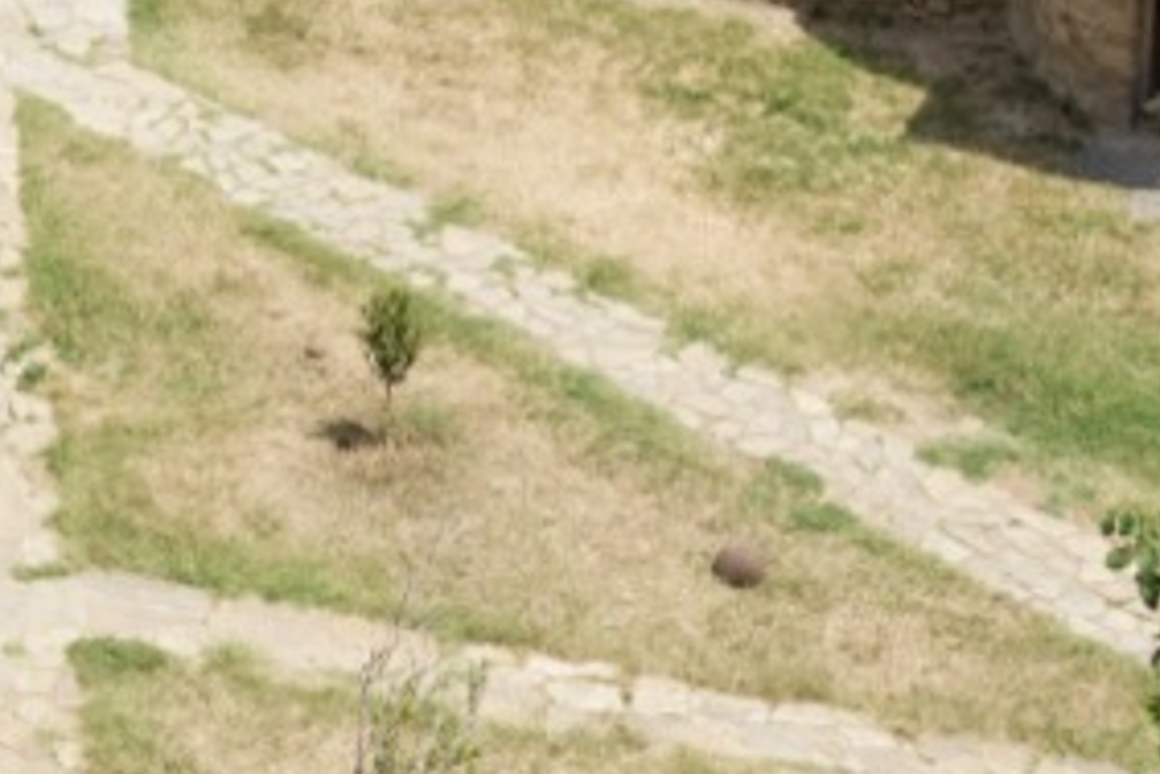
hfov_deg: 13.0
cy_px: -500
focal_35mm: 153
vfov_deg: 8.7
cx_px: -337
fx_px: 4930
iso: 100
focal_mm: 24
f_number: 7.1
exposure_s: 1/320
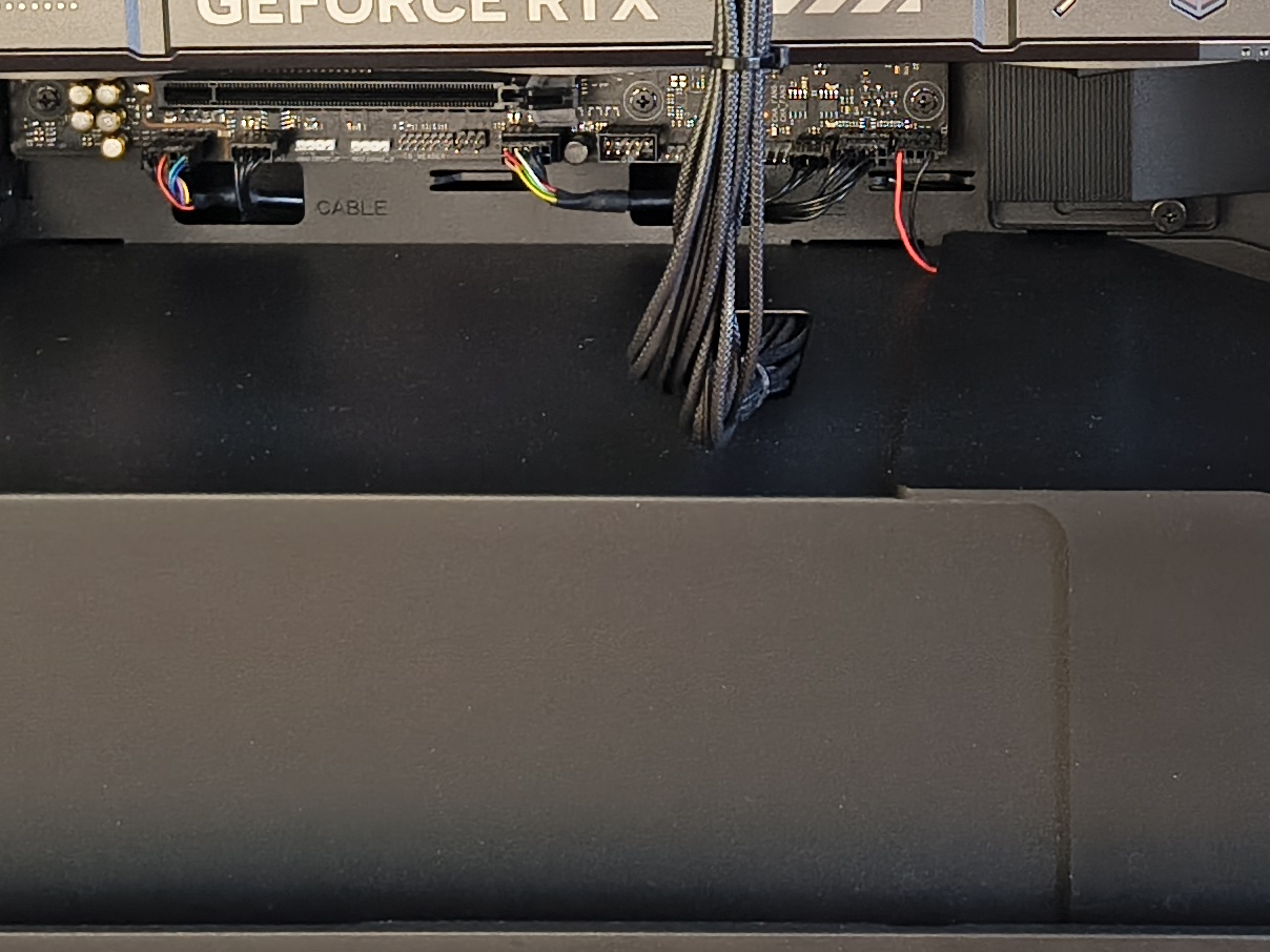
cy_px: -165
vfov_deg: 18.0
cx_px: 1042
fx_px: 2862
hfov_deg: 24.6
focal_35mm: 78
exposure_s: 1/100
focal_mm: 5.56
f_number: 1.8
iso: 234
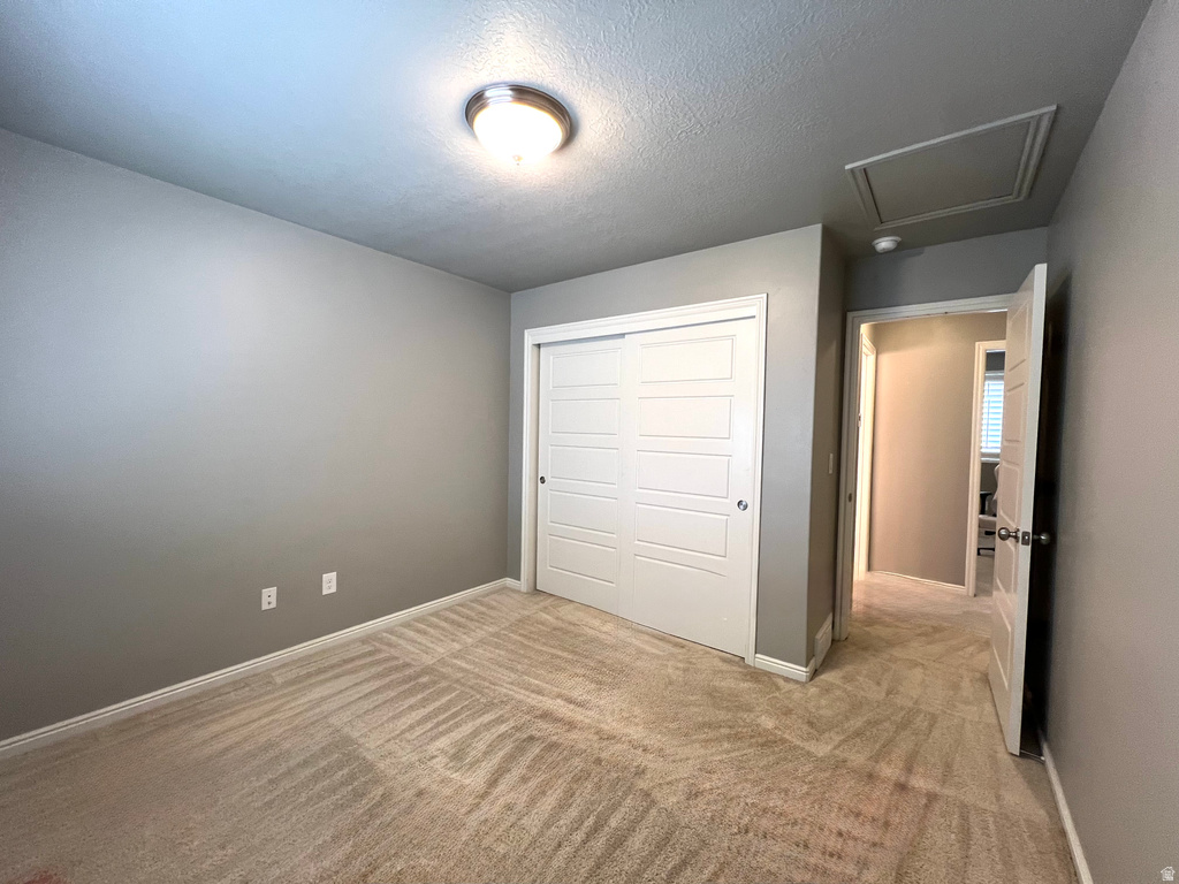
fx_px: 443
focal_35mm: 13
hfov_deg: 106.2
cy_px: 442
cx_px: 590
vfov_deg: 89.9
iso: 160
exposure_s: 1/60
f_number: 1.8
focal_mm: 1.57
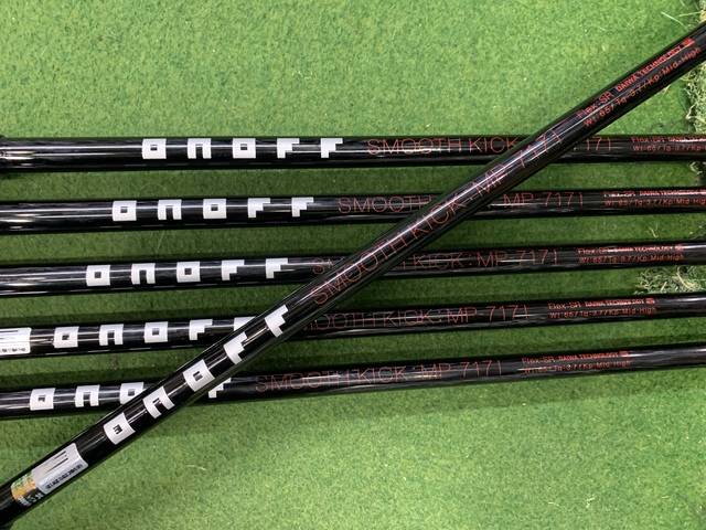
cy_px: 265
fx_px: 530
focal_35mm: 26
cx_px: 353
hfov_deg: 67.3
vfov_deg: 53.1
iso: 400
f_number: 1.8
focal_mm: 4.25
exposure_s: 1/40
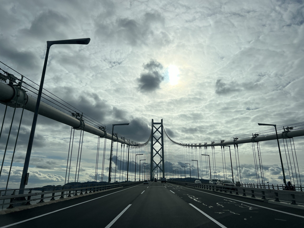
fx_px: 228
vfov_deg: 53.1
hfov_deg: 67.3
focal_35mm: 26
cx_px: 152
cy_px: 114
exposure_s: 1/19231
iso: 32
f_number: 1.5
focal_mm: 5.7
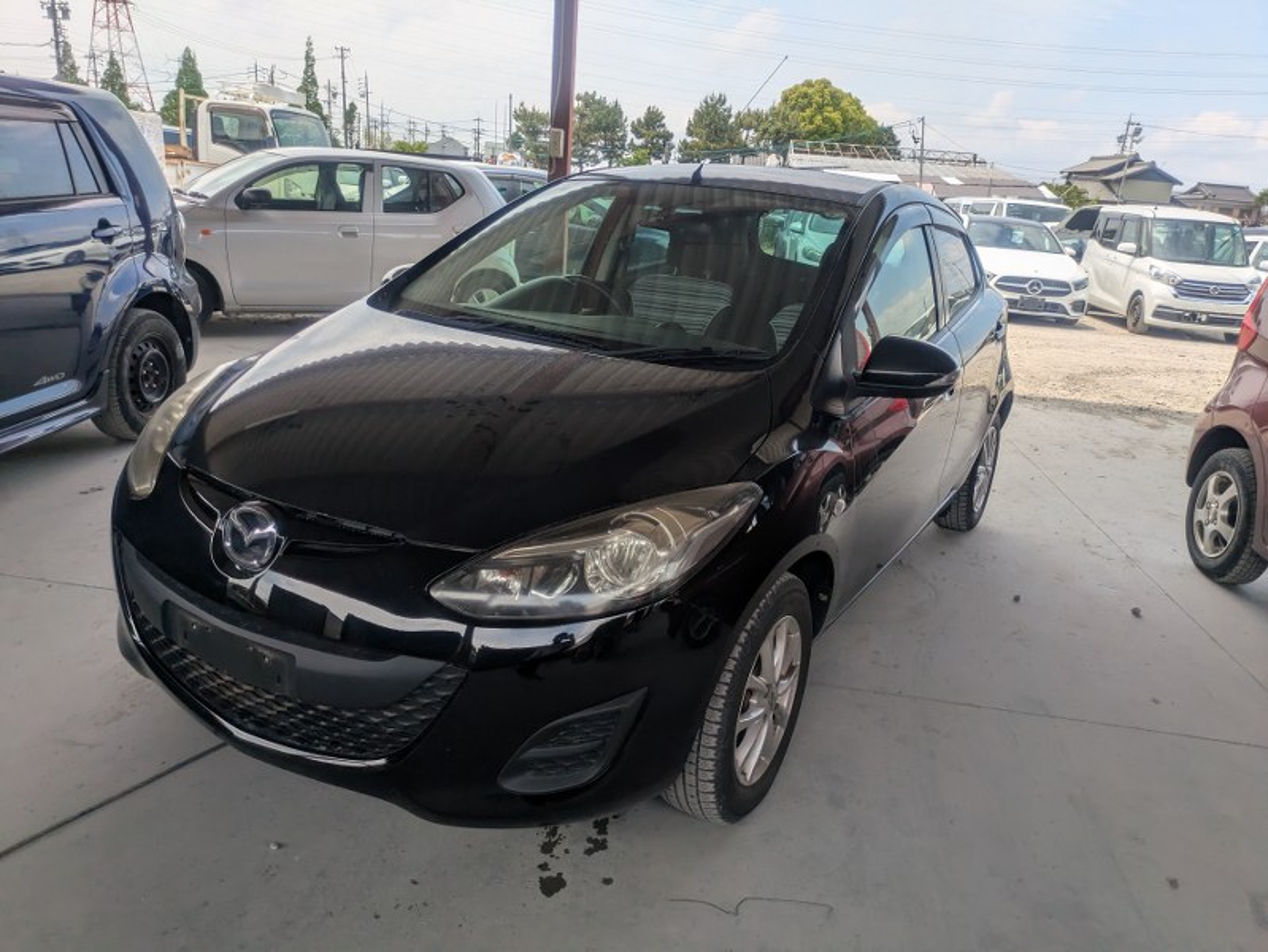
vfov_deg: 54.9
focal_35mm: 25
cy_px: 476
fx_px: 916
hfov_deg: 69.4
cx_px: 634
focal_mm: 5.43
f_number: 1.89
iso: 50
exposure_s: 1/1292
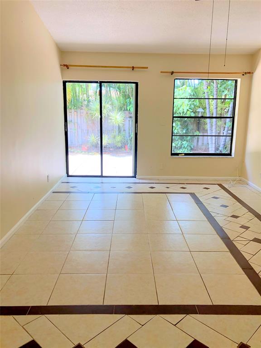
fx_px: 281
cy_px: 174
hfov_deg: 49.7
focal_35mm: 28
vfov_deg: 63.4
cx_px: 130
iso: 50
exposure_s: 1/120
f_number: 1.8
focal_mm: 3.99
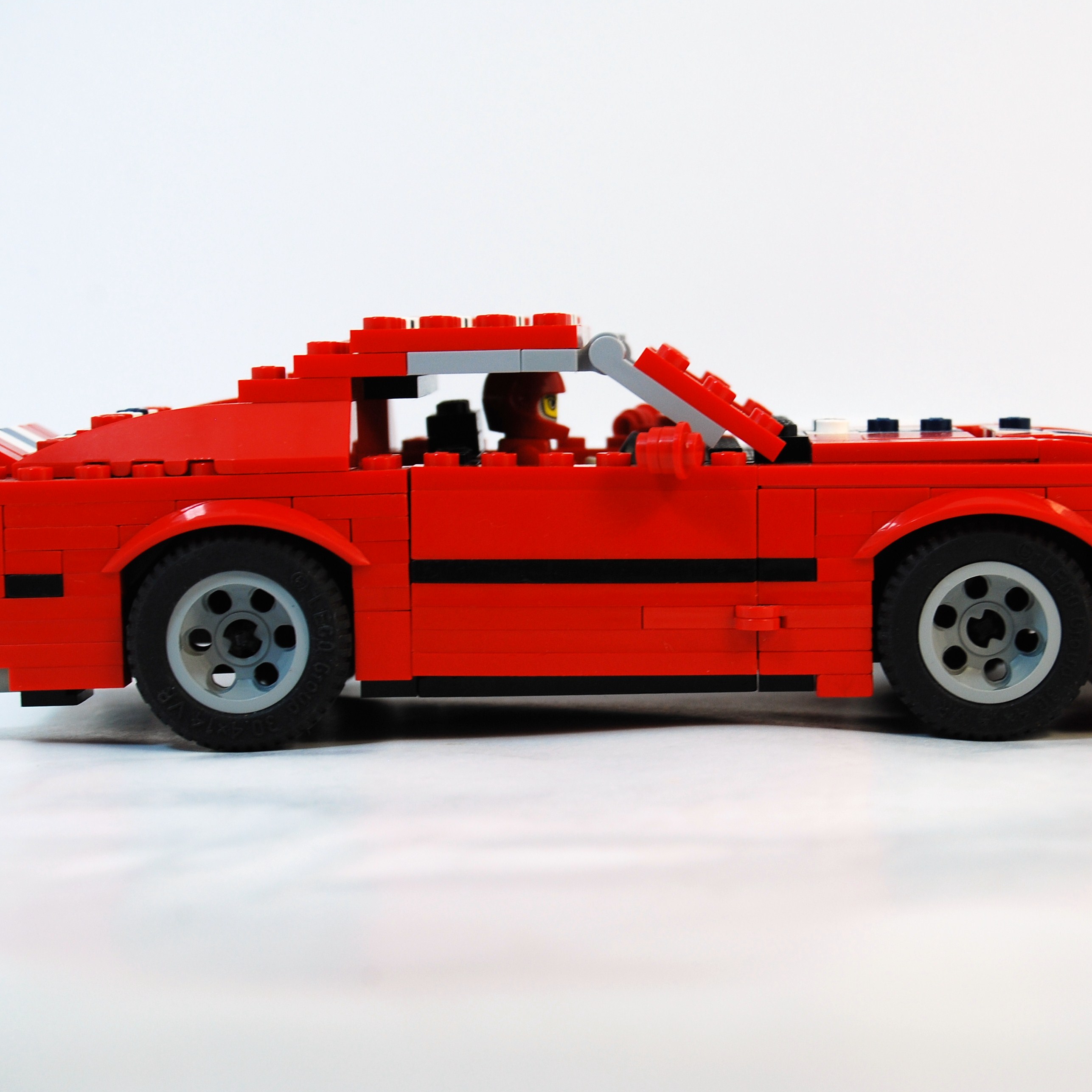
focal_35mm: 106
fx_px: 3770
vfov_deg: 16.5
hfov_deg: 16.5
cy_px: 546
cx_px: 699
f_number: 8
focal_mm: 55
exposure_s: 1/60
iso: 200
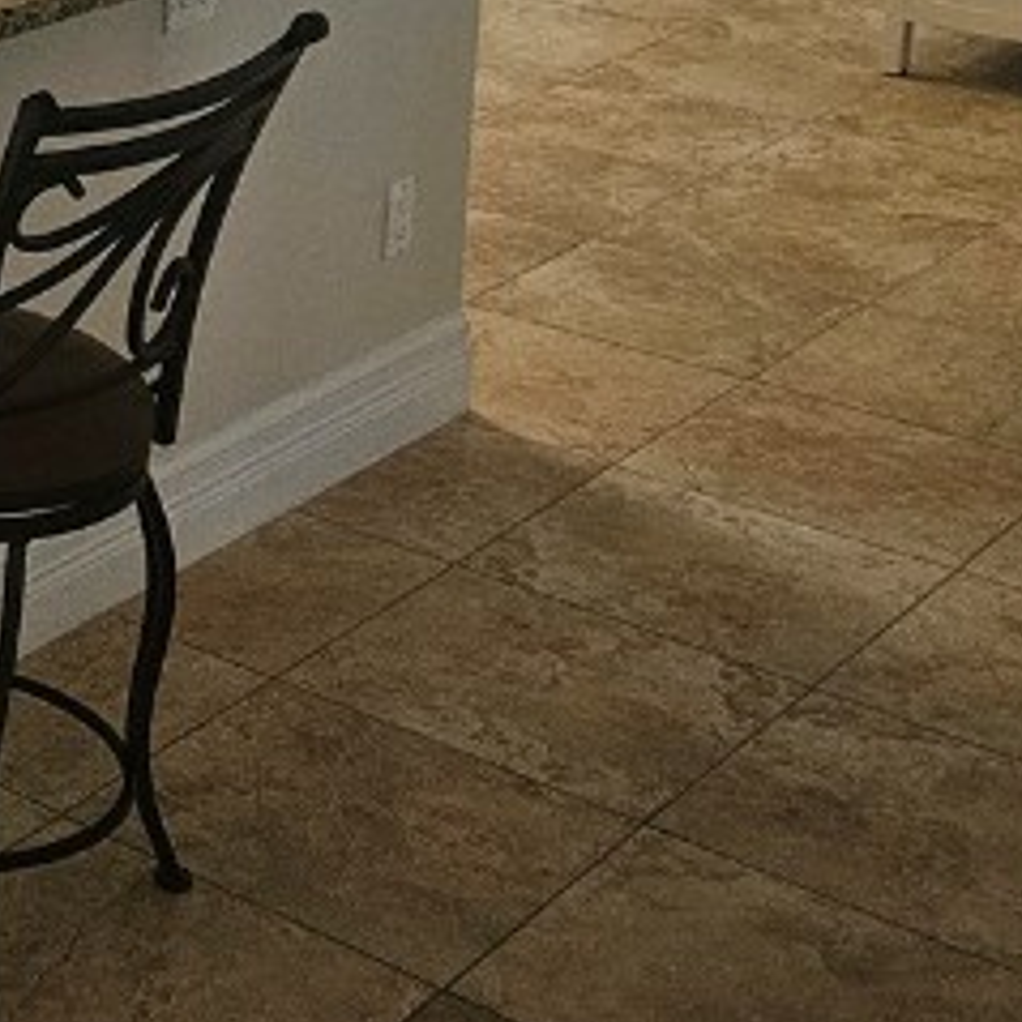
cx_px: -633
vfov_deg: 19.0
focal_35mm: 87
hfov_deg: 17.4
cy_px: -141
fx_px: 2906
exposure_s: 1/170
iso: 400
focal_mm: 5.4
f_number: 1.8
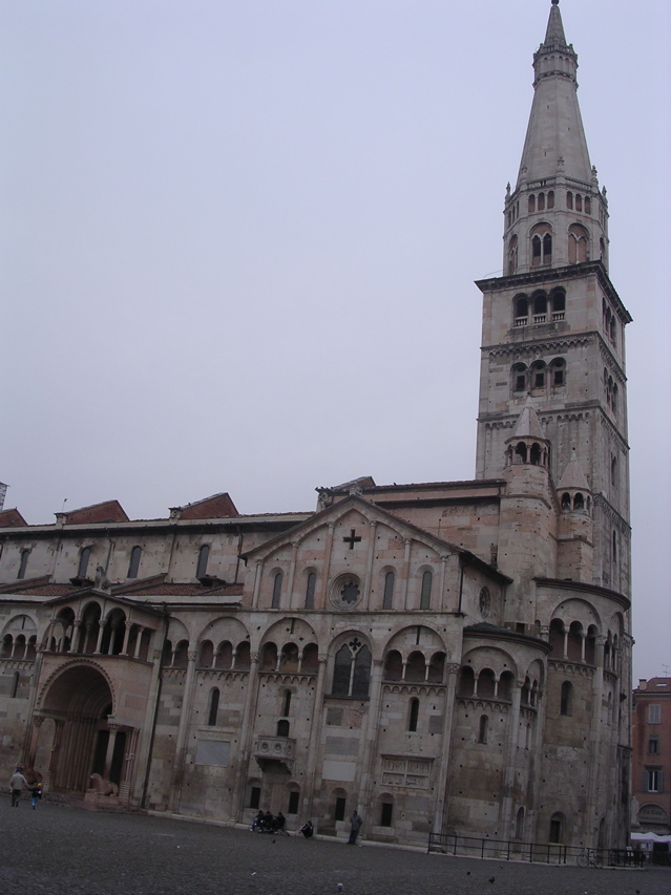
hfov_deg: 37.7
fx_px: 983
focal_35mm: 38
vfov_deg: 49.0
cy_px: 448
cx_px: 336
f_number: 5.6
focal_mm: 5.8
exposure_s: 1/134
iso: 100
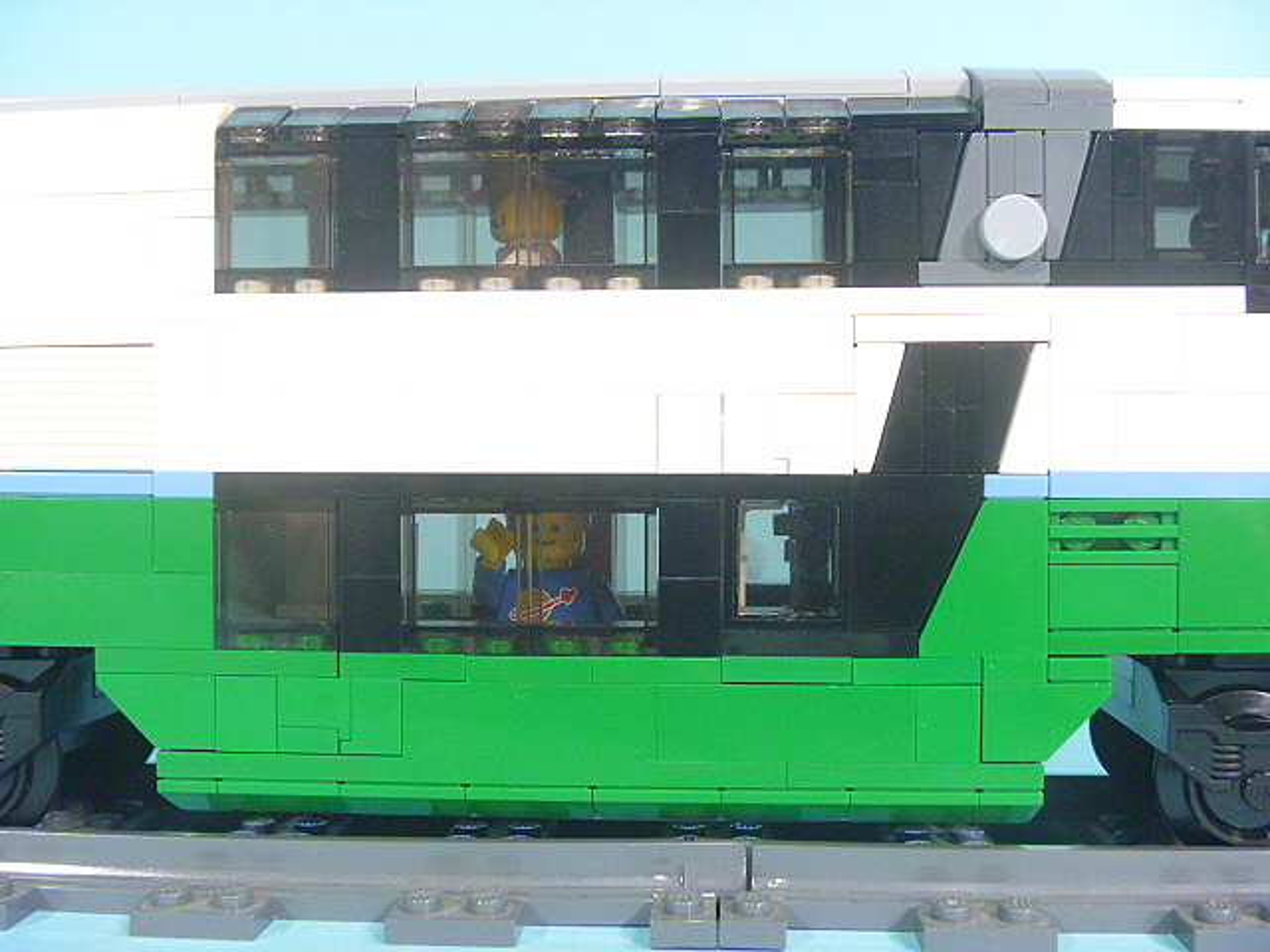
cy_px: 476
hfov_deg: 52.6
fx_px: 1284
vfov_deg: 40.7
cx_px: 635
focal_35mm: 35
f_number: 3.5
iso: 400
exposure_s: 1/13
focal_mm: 6.3
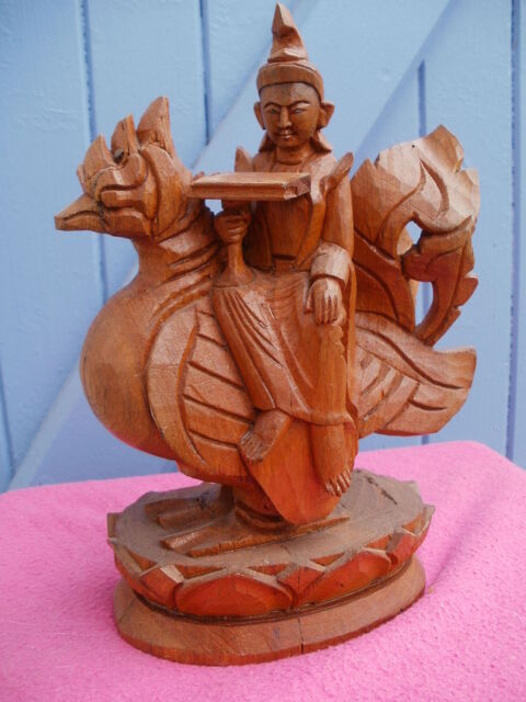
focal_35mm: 36
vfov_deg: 51.4
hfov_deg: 39.7
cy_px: 351
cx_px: 263
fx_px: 729
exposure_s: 1/50
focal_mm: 6.3
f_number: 3.5
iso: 100
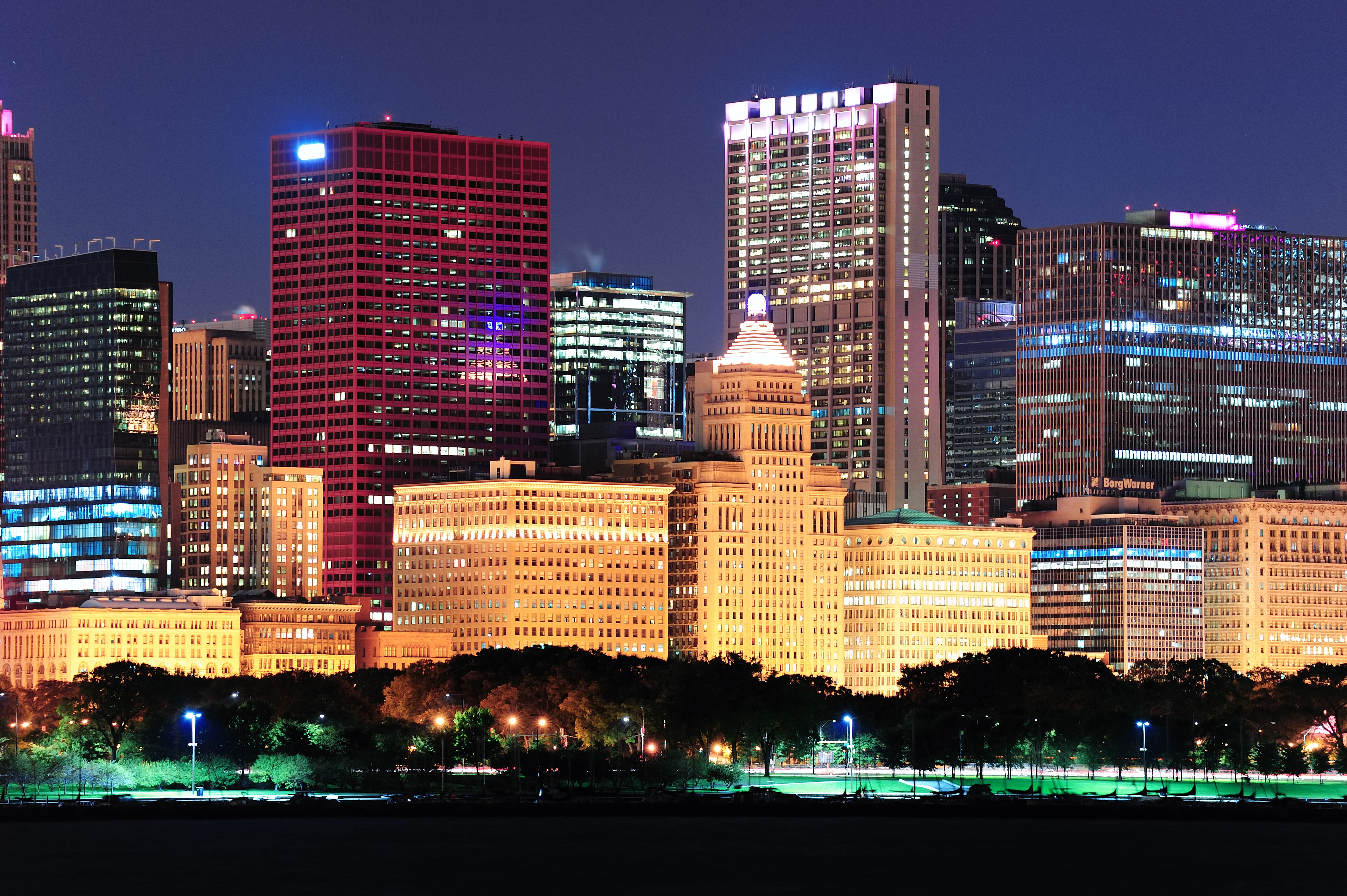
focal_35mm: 180
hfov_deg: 11.4
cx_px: 674
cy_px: 448
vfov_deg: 7.6
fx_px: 6731
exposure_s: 6
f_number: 4
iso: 200
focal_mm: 180
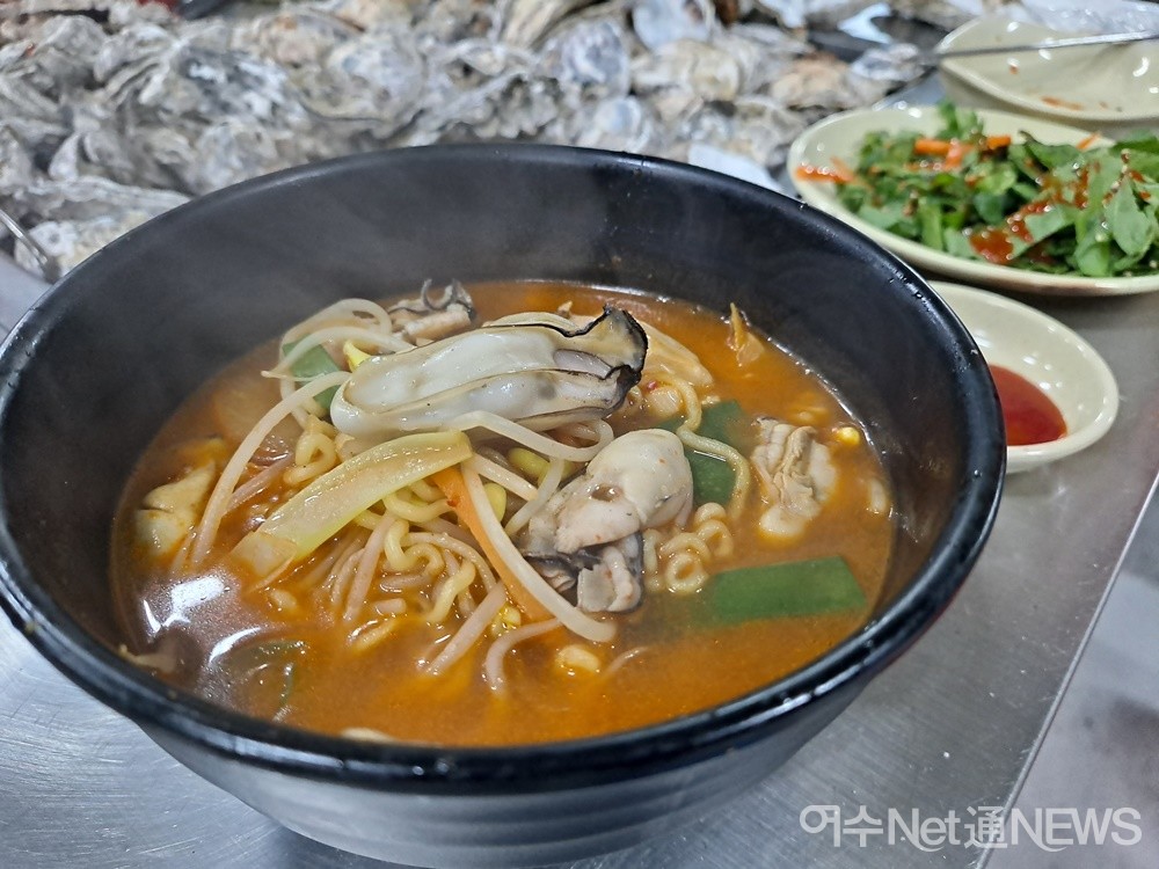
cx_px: 580
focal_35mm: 24
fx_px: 804
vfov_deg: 56.8
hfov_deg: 71.6
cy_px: 434
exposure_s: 1/60
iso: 320
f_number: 1.8
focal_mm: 5.23
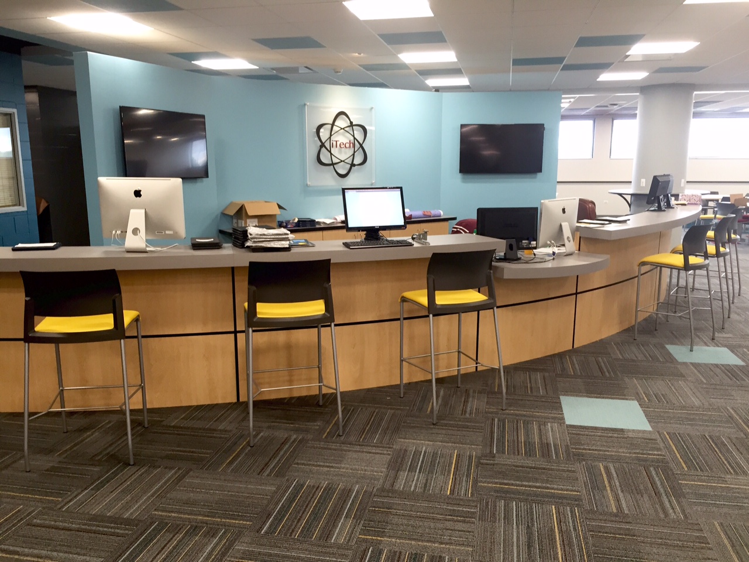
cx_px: 374
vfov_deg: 48.2
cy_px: 281
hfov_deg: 61.7
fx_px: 627
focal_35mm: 29
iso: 64
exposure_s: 1/30
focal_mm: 4.15
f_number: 2.2
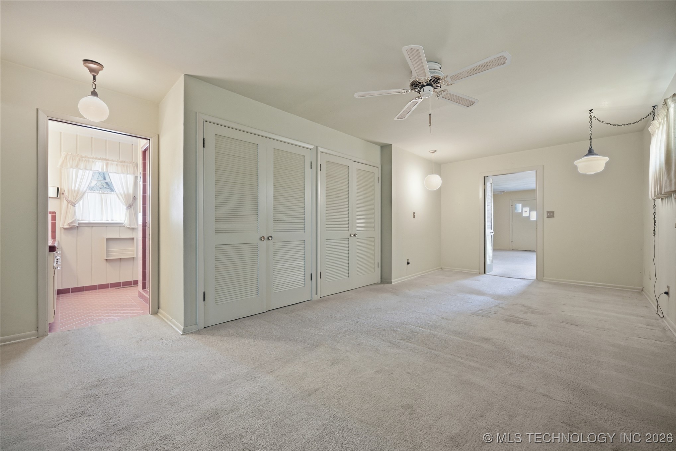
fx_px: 263
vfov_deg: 81.2
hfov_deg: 104.3
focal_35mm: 14
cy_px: 226
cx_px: 338
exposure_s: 1/80
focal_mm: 14
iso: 100
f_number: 4.5
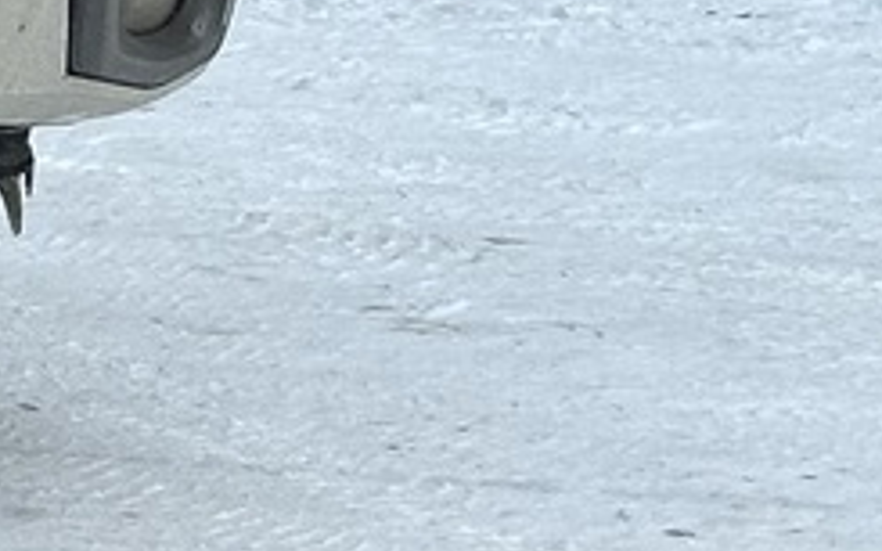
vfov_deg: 4.3
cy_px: -821
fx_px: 7186
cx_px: -1372
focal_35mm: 299
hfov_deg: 6.6
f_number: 1.78
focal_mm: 6.86
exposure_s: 1/1133
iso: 64
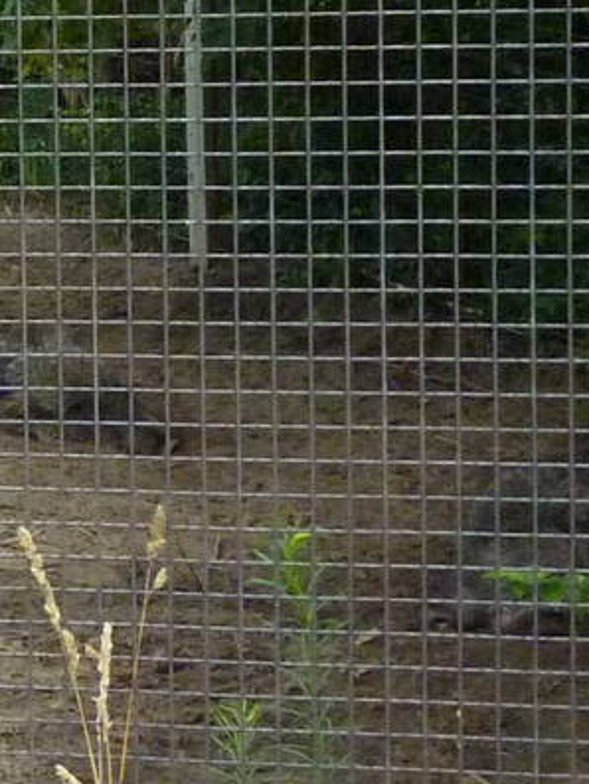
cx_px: -822
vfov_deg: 14.9
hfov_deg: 10.1
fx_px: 2925
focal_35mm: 129
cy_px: -69
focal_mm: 5.3
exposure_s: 1/400
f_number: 3.5
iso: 400
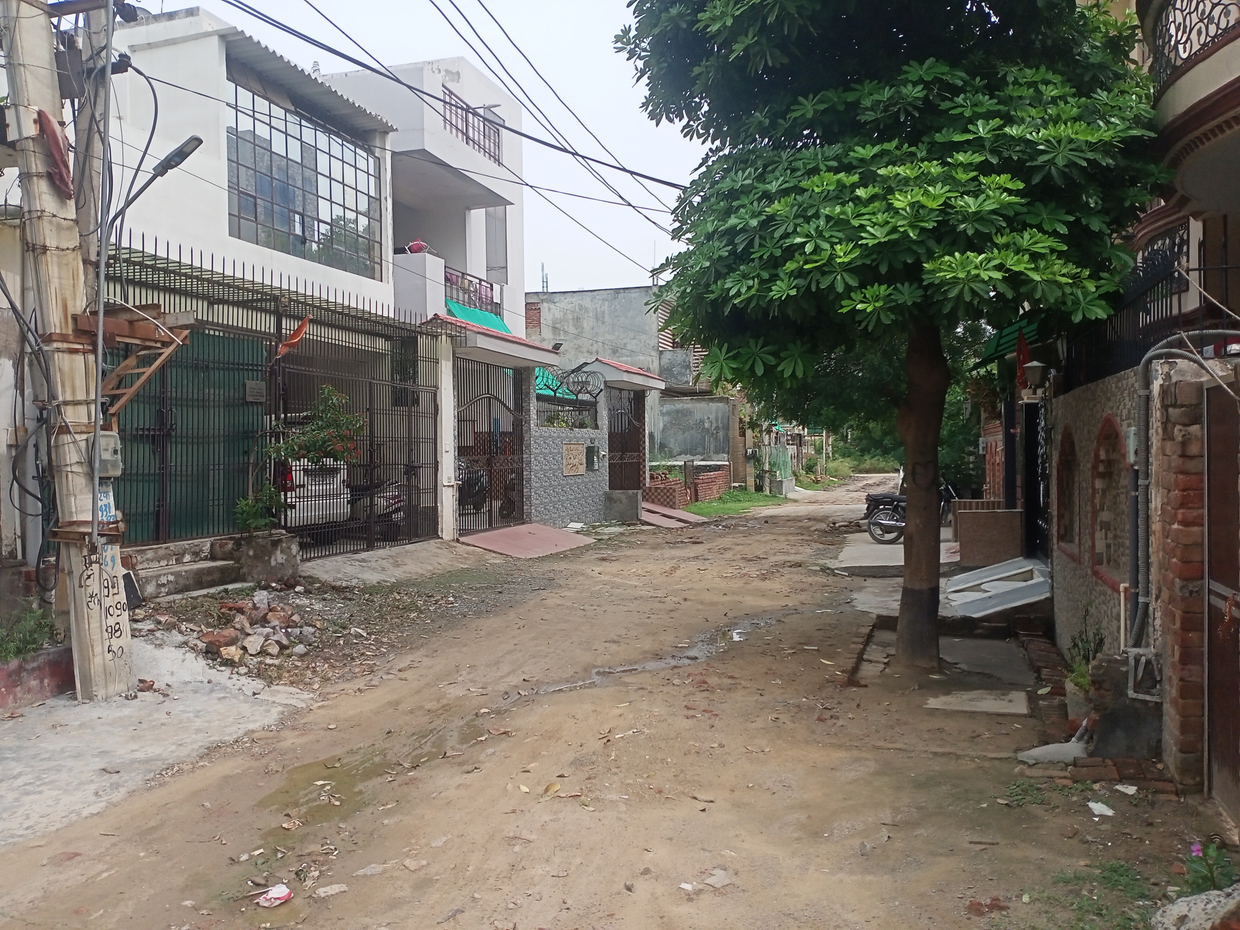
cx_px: 620
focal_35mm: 28
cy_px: 465
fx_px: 1003
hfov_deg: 63.4
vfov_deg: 49.7
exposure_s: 1/1103
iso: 116
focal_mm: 4.05
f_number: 1.8
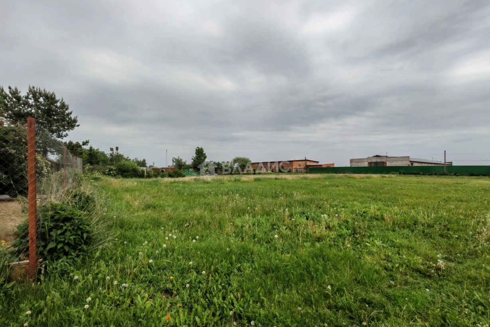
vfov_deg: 70.4
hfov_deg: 93.3
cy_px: 167
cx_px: 244
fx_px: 231
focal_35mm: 17
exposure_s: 1/1400
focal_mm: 1.96
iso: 50
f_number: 2.2
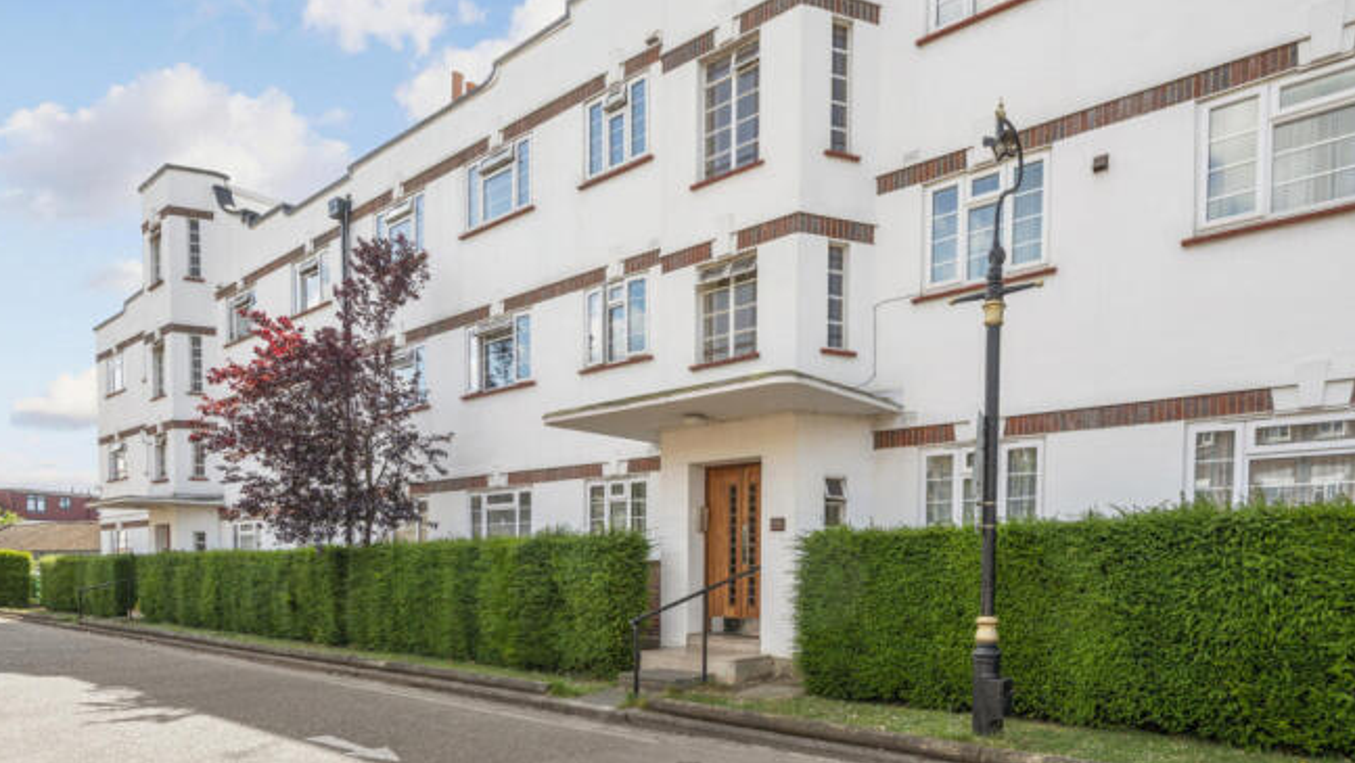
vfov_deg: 60.6
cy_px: 452
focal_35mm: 18
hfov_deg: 92.6
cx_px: 675
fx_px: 647
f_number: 8
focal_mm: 17
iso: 200
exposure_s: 1/200
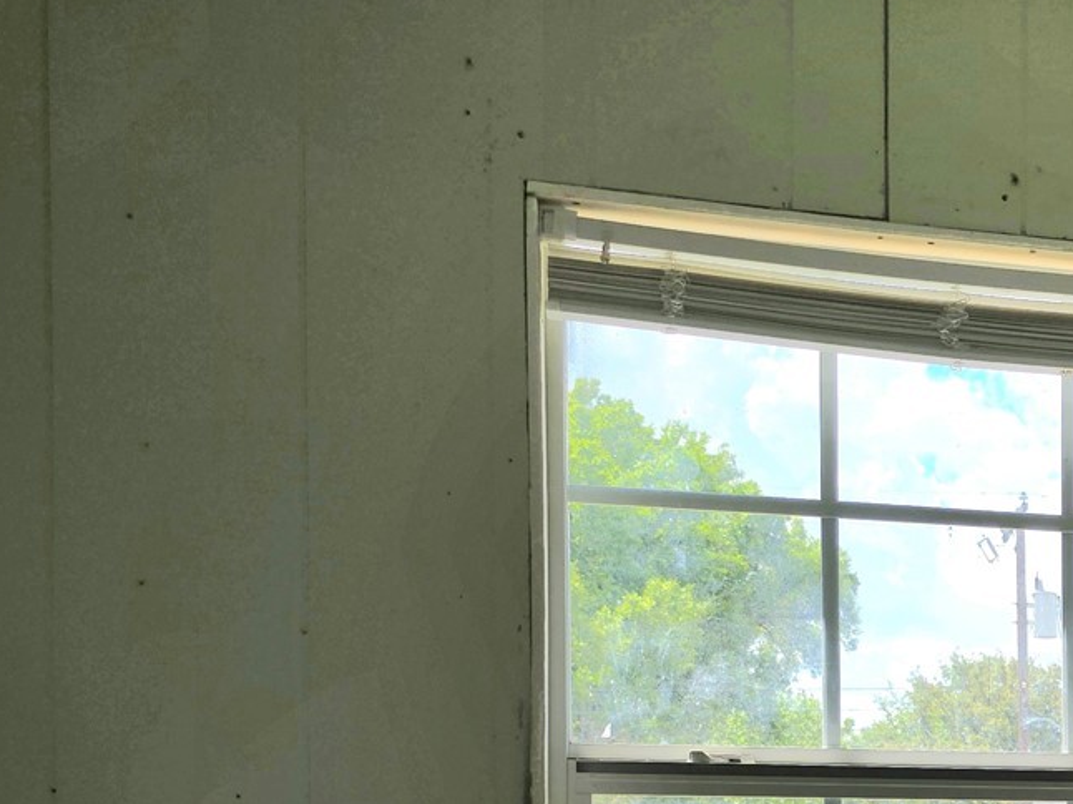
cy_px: 917
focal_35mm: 57
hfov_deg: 30.1
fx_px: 1766
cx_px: 1201
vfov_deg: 23.8
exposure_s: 1/526
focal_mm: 6.3
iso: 12
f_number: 1.7
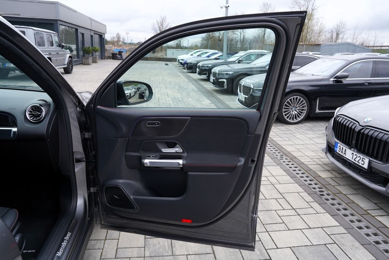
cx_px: 194
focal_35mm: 24
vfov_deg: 53.1
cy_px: 130
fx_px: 259
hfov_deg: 73.7
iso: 100
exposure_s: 1/160
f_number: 6.3
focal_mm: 24
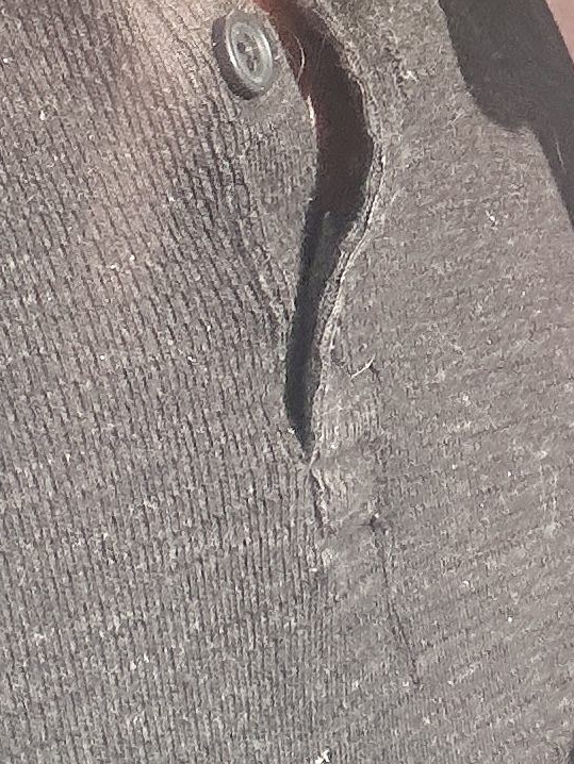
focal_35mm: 129
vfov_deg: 13.5
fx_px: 2850
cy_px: -657
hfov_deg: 10.8
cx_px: 1008
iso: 25
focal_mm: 2.69
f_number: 1.9
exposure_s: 1/643
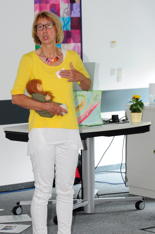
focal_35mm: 148
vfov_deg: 13.9
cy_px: 113
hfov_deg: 9.2
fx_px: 959
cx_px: 84
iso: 720
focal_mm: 70
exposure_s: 1/60
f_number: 5.3
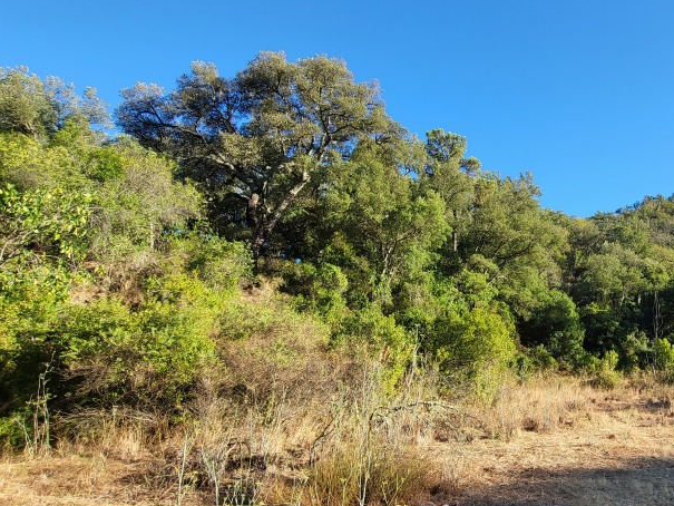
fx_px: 428
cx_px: 492
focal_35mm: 22
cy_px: 264
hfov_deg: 71.9
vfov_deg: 61.1
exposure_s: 1/417
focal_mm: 1.74
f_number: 2.2
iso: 32
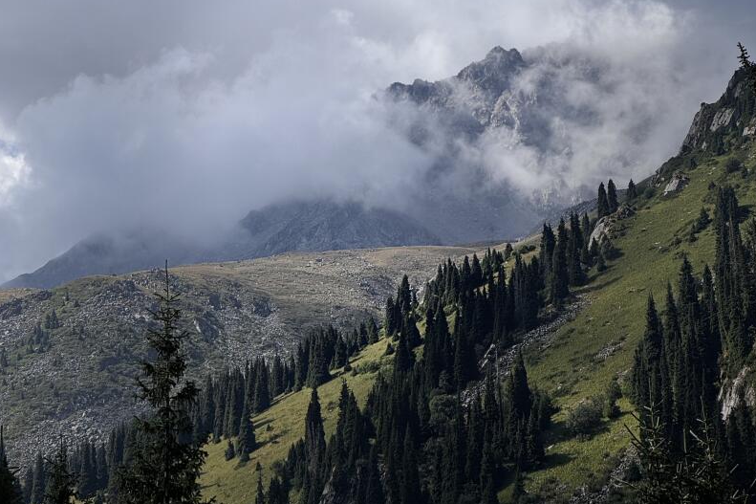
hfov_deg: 18.9
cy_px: 117
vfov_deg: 12.6
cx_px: 378
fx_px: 2267
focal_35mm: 108
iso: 25
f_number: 2.8
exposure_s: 1/1309
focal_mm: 9
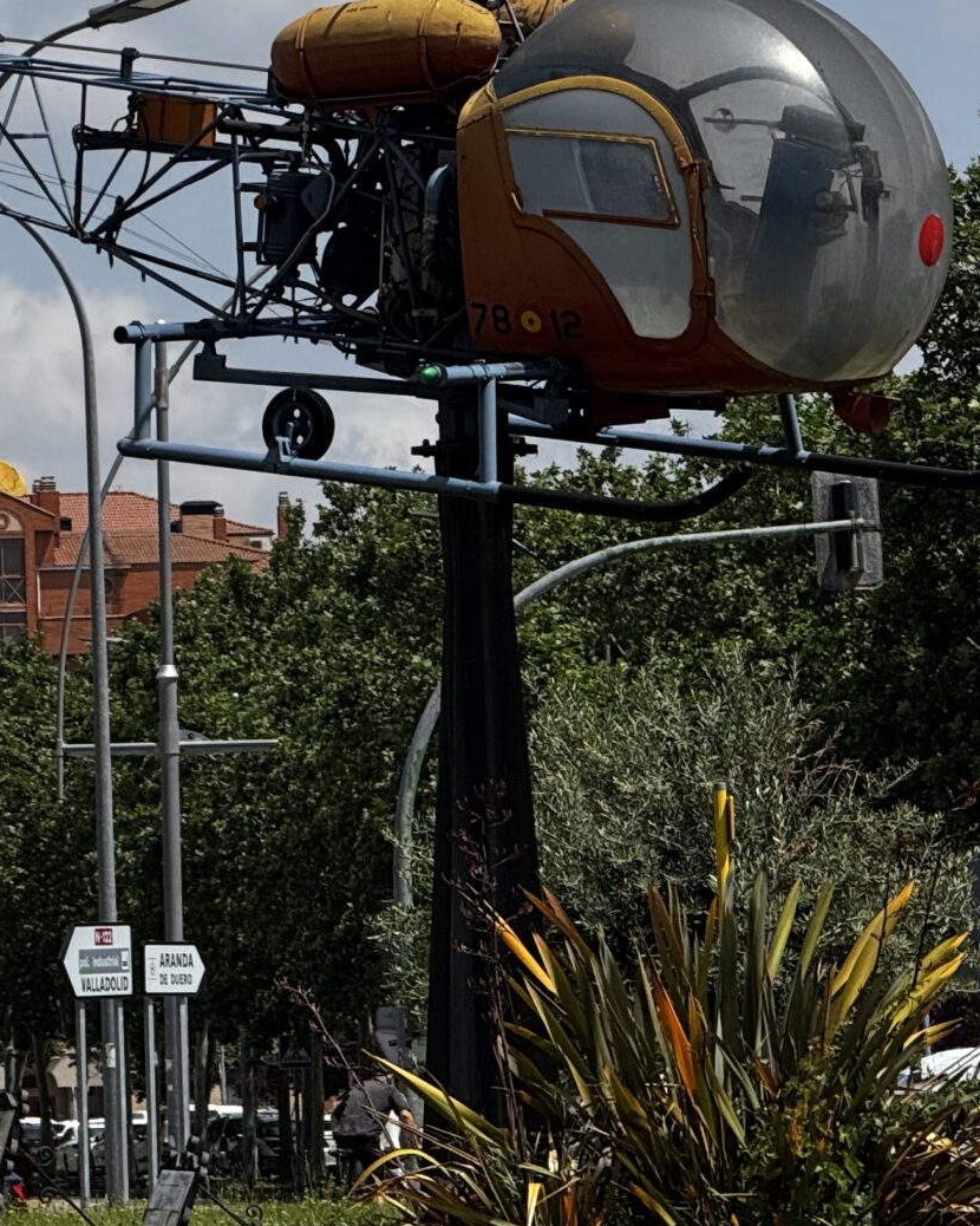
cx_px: 306
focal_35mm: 289
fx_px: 10481
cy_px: 407
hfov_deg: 5.4
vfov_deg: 6.7
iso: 50
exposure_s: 1/2710
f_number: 2.8
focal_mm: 15.66
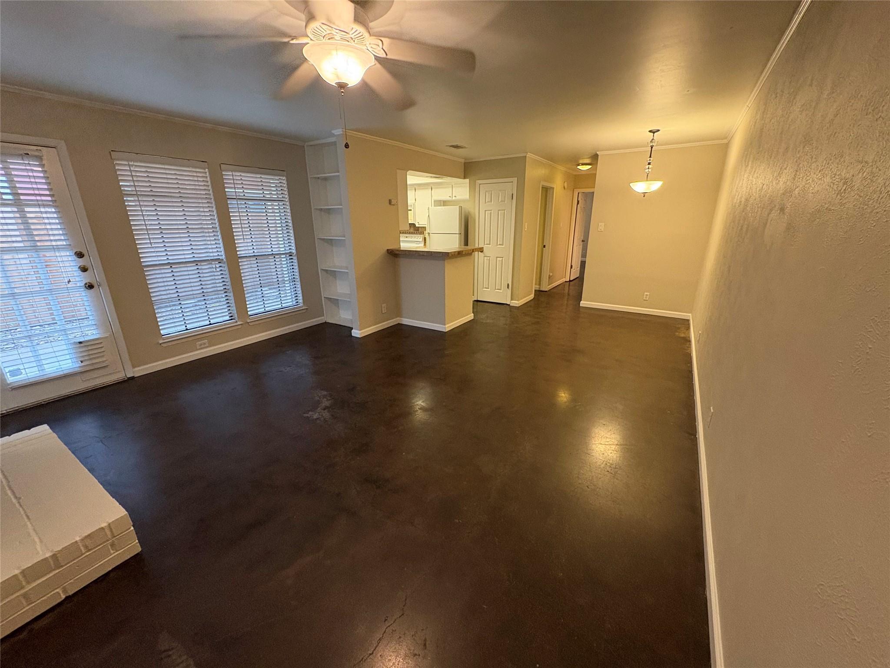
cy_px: 334
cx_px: 445
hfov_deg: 102.1
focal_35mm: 14
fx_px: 360
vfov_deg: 85.7
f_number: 2.2
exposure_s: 1/60
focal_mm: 2.22
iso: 400
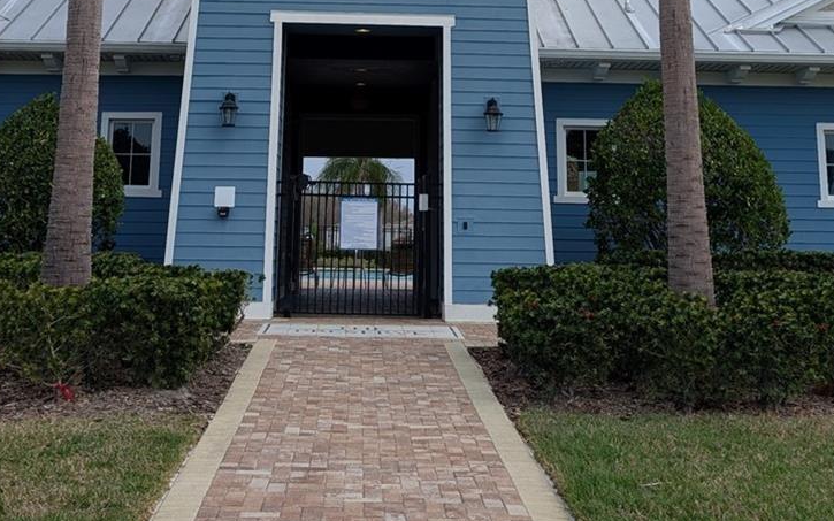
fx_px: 1273
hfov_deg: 36.3
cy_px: -63
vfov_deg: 21.8
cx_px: 388
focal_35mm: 56
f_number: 1.68
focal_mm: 6.9
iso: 22
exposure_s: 1/1497
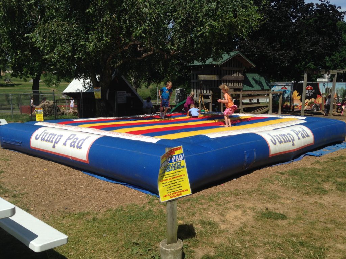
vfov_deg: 42.9
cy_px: 130
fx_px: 330
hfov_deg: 55.4
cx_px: 173
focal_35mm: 33
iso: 50
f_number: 2.4
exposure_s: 1/2262
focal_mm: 4.12
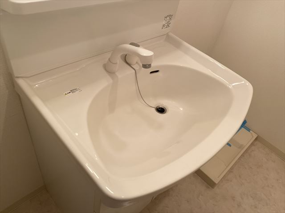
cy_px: 106
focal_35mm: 26
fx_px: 214
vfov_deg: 53.1
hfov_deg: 67.3
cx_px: 142
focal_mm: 4.25
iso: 80
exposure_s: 1/100
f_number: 1.8
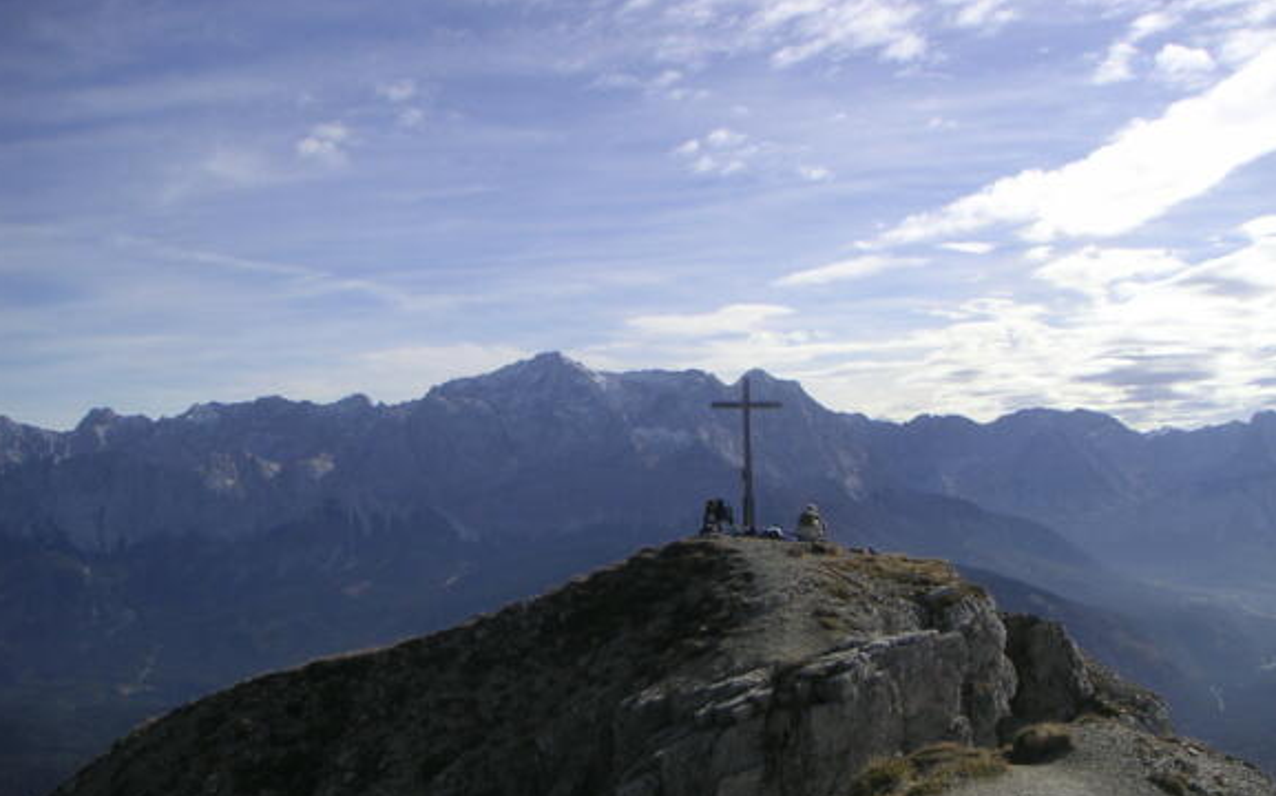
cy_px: 444
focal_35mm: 41
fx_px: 1425
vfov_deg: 31.2
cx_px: 636
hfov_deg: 48.2
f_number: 6.7
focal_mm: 6
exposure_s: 1/250
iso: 50
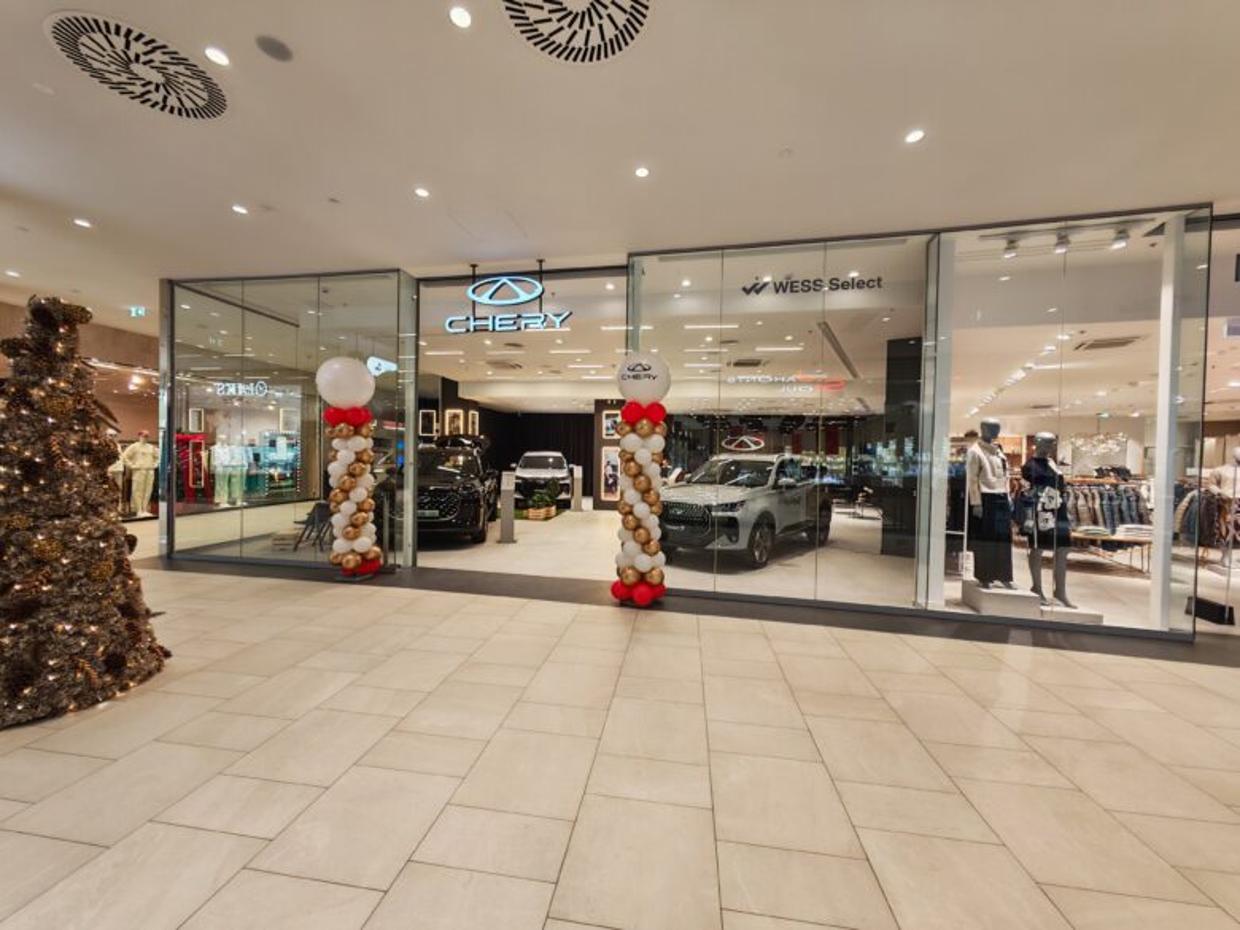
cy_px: 465
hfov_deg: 110.5
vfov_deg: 94.5
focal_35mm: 12
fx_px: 430
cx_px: 620
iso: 200
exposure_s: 1/50
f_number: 2
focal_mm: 1.82
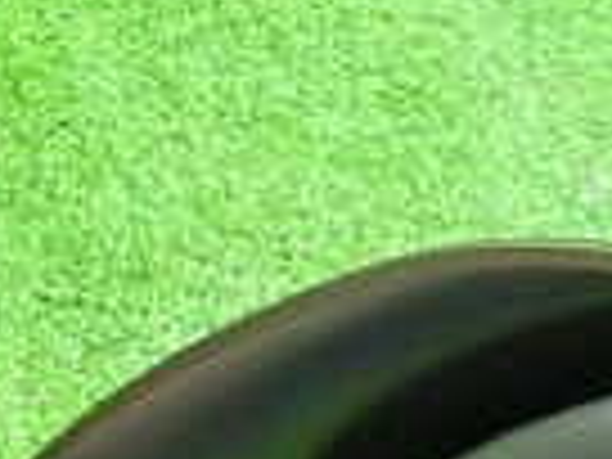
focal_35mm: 132
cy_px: 806
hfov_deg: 13.5
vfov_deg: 10.6
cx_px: 1071
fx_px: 2334
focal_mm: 5.4
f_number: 2.3
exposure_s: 1/30
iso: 800
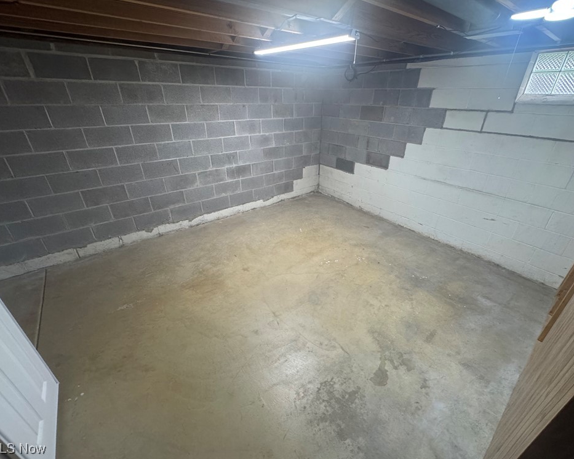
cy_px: 226
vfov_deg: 84.0
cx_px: 300
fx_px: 255
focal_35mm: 15
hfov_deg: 96.7
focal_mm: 2.22
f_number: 2.2
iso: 320
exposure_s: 1/120
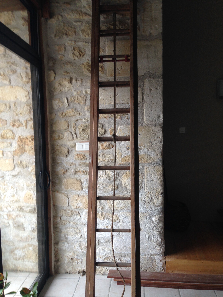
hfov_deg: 42.9
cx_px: 112
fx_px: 283
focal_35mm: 33
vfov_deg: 55.4
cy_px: 148
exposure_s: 1/40
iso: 50
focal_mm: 4.12
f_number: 2.4
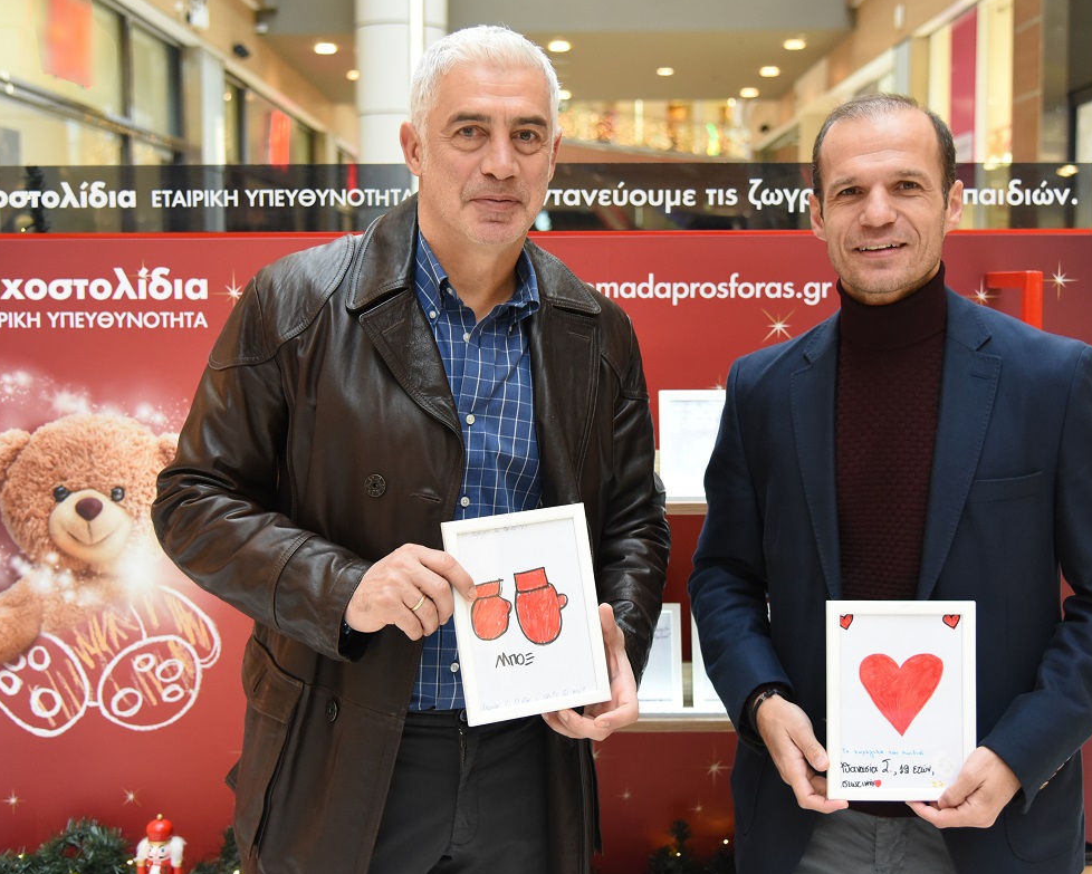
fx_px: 1487
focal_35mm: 46
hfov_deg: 40.3
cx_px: 538
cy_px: 432
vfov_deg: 32.8
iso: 3200
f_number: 4
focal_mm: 40
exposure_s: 1/320
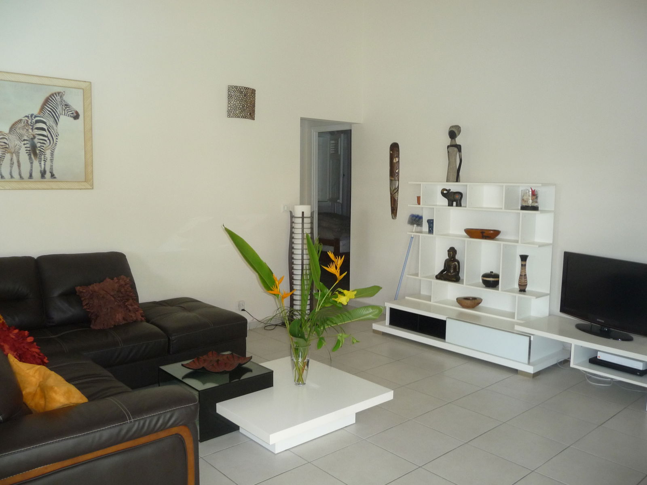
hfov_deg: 60.0
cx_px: 324
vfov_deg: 46.8
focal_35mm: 30
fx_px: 561
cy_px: 242
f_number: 3.4
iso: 200
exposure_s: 1/30
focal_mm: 5
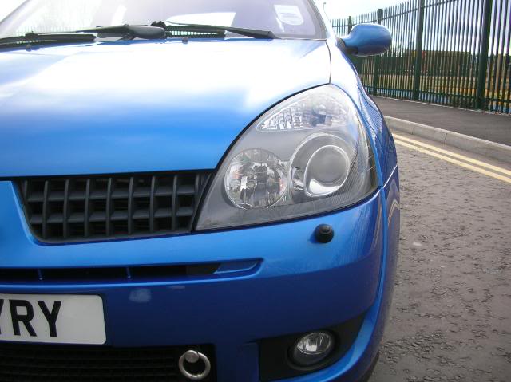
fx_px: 516
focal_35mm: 35
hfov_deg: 52.7
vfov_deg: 40.6
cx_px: 256
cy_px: 191
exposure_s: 1/187
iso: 50
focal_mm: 5.8
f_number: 2.8
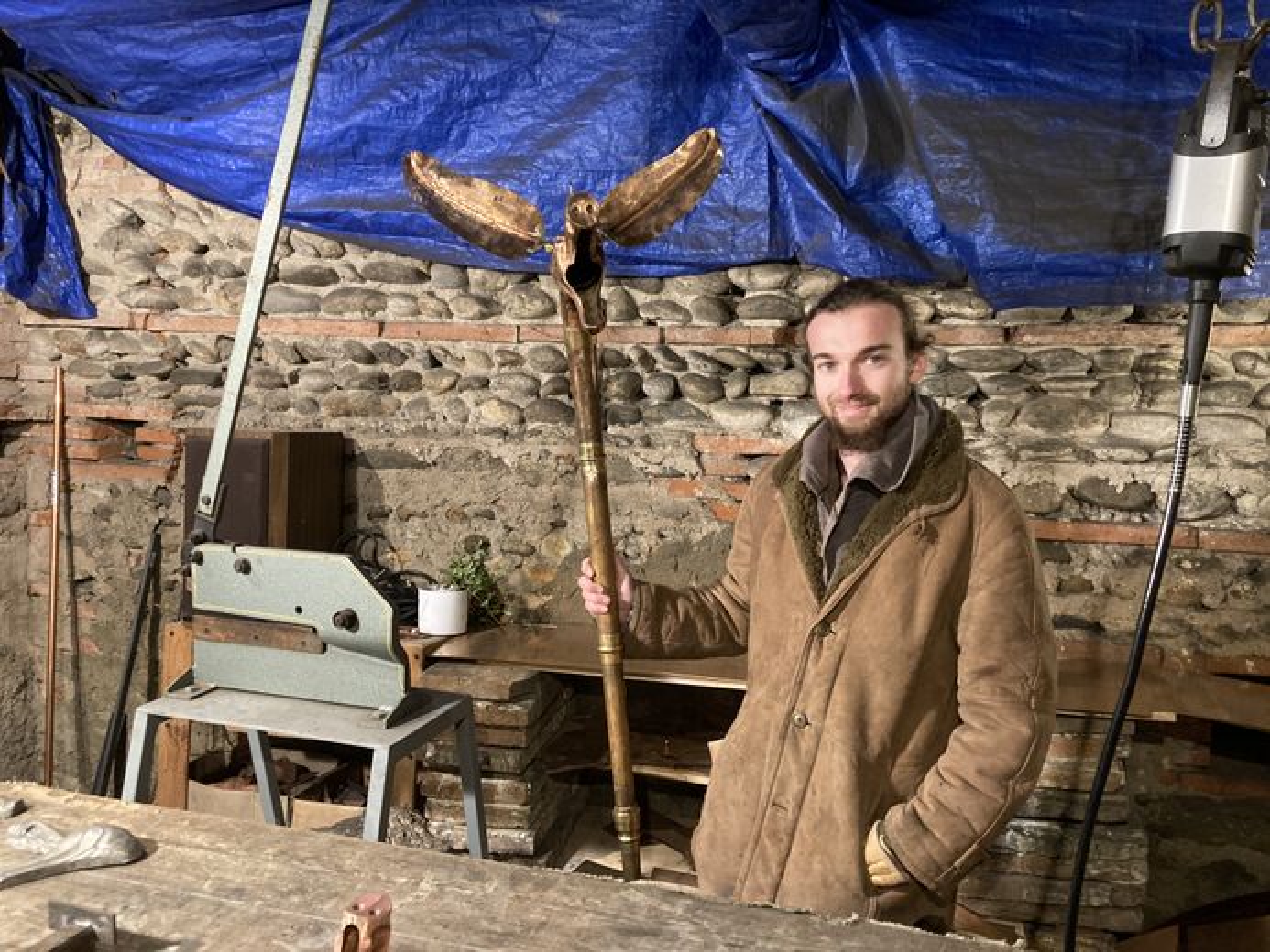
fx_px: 1027
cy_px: 476
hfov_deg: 63.4
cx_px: 635
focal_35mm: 28
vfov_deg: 49.8
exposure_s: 1/25
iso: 400
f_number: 1.8
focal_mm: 3.99
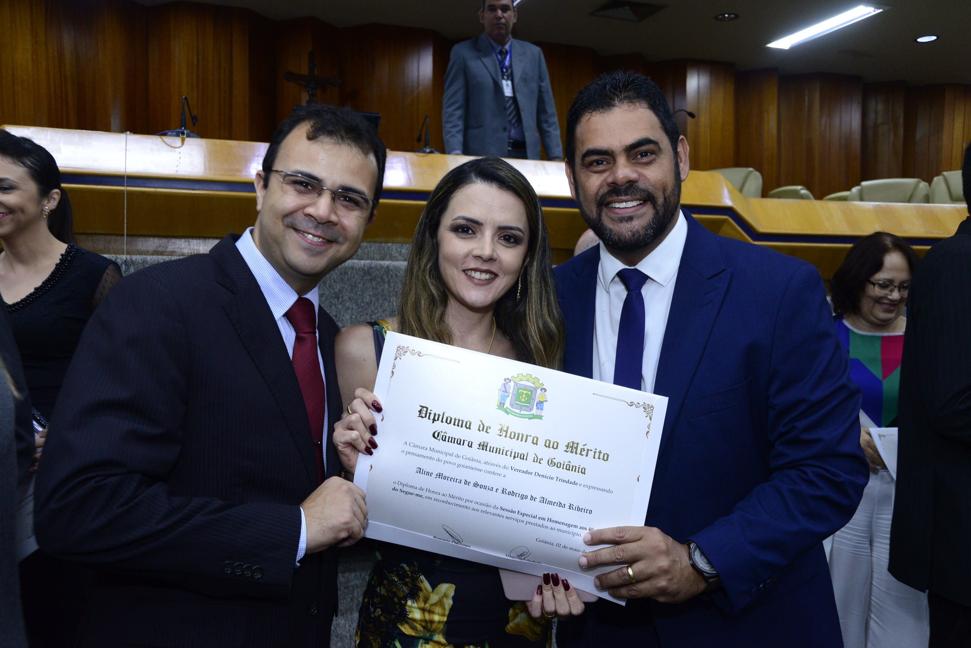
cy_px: 324
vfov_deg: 38.9
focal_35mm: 34
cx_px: 486
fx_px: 917
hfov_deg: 55.8
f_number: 8
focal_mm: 34
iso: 2500
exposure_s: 1/60
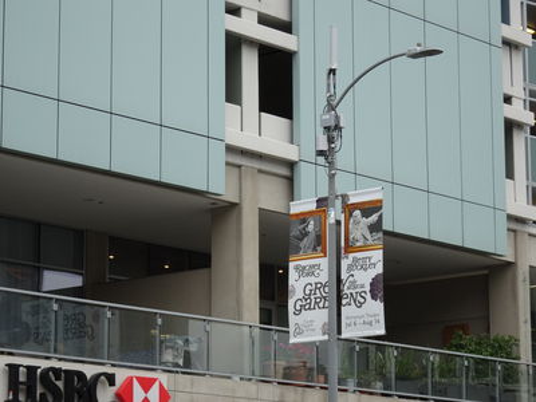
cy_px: 201
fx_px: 1905
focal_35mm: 123
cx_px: 268
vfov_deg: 12.0
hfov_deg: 16.0
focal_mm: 20.96
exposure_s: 1/125
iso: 160
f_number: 5.6
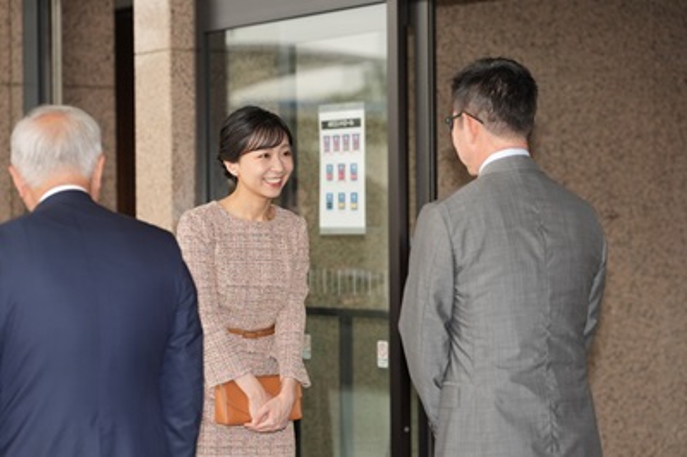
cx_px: 344
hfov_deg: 20.4
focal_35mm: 100
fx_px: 1907
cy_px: 228
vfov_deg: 13.7
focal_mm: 100
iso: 400
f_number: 4
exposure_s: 1/1250
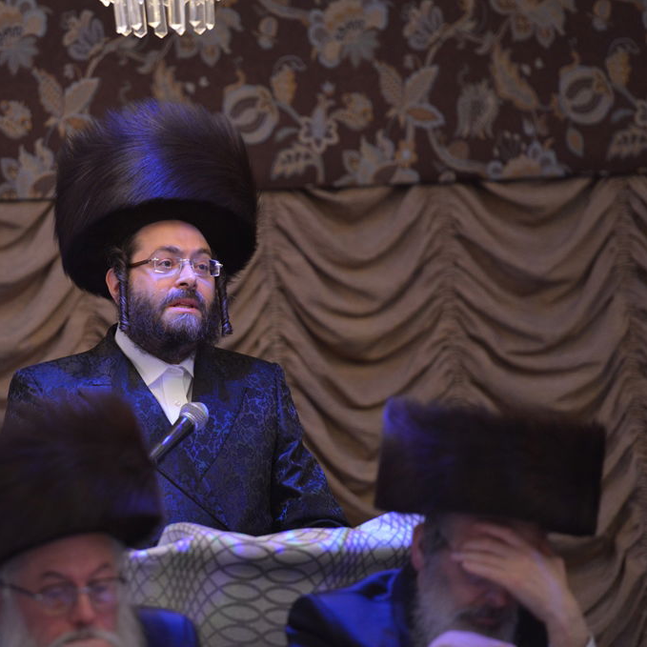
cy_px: 324
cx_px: 180
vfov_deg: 7.0
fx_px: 5287
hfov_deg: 7.0
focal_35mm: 250
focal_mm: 195
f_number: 2.8
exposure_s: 1/80
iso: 2000
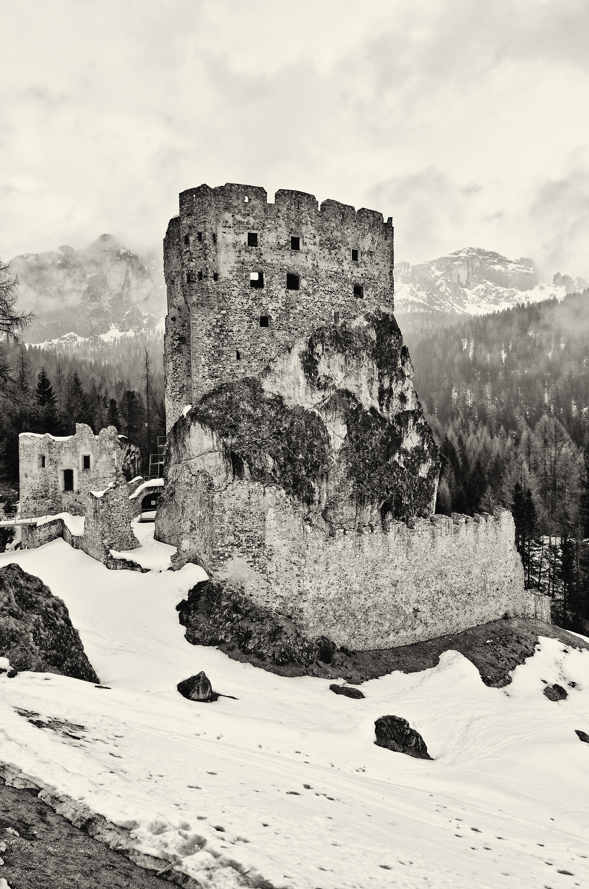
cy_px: 444
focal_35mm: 26
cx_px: 294
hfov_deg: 50.2
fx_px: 629
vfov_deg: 70.6
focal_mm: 17
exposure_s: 1/320
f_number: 8
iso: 100
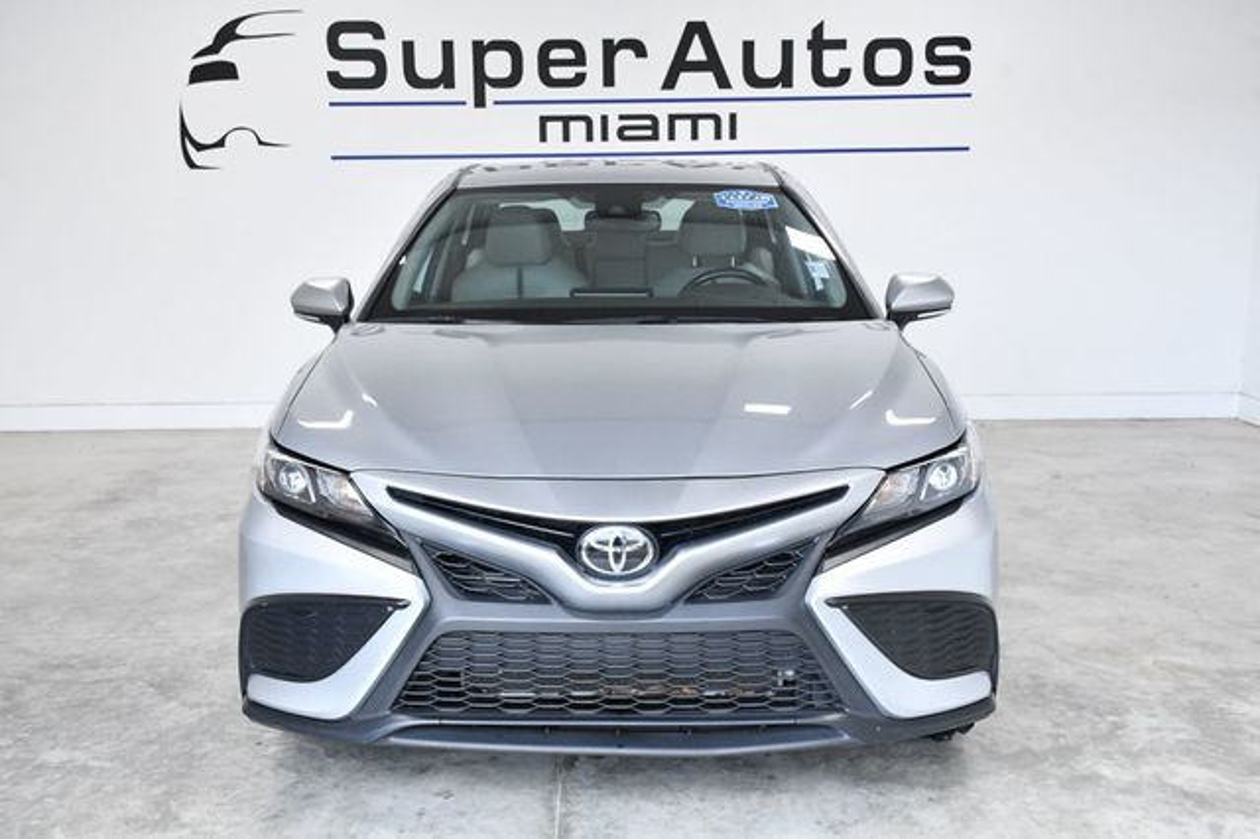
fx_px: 1399
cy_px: 420
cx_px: 630
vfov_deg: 33.4
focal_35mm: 40
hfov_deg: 48.5
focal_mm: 27
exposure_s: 1/320
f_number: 9
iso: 2500
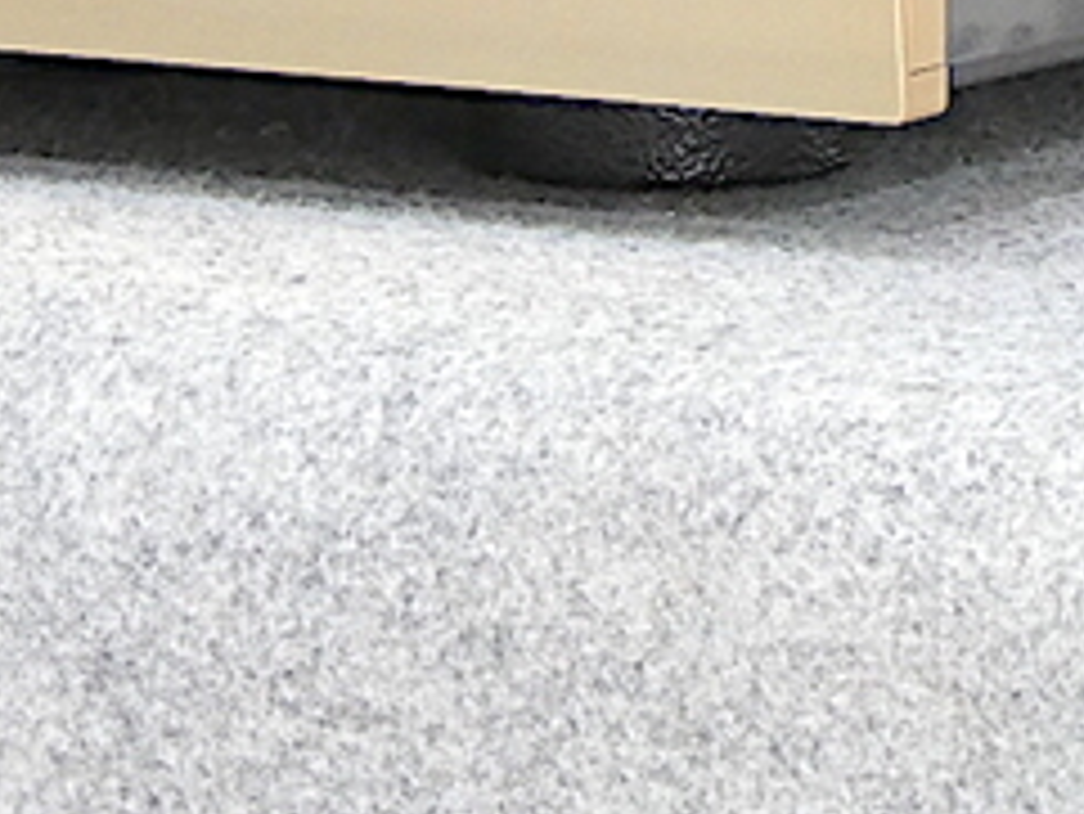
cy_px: -589
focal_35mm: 390
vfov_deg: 3.8
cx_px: 85
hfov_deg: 5.1
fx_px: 12219
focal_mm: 17.5
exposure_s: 1/10
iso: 200
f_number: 5
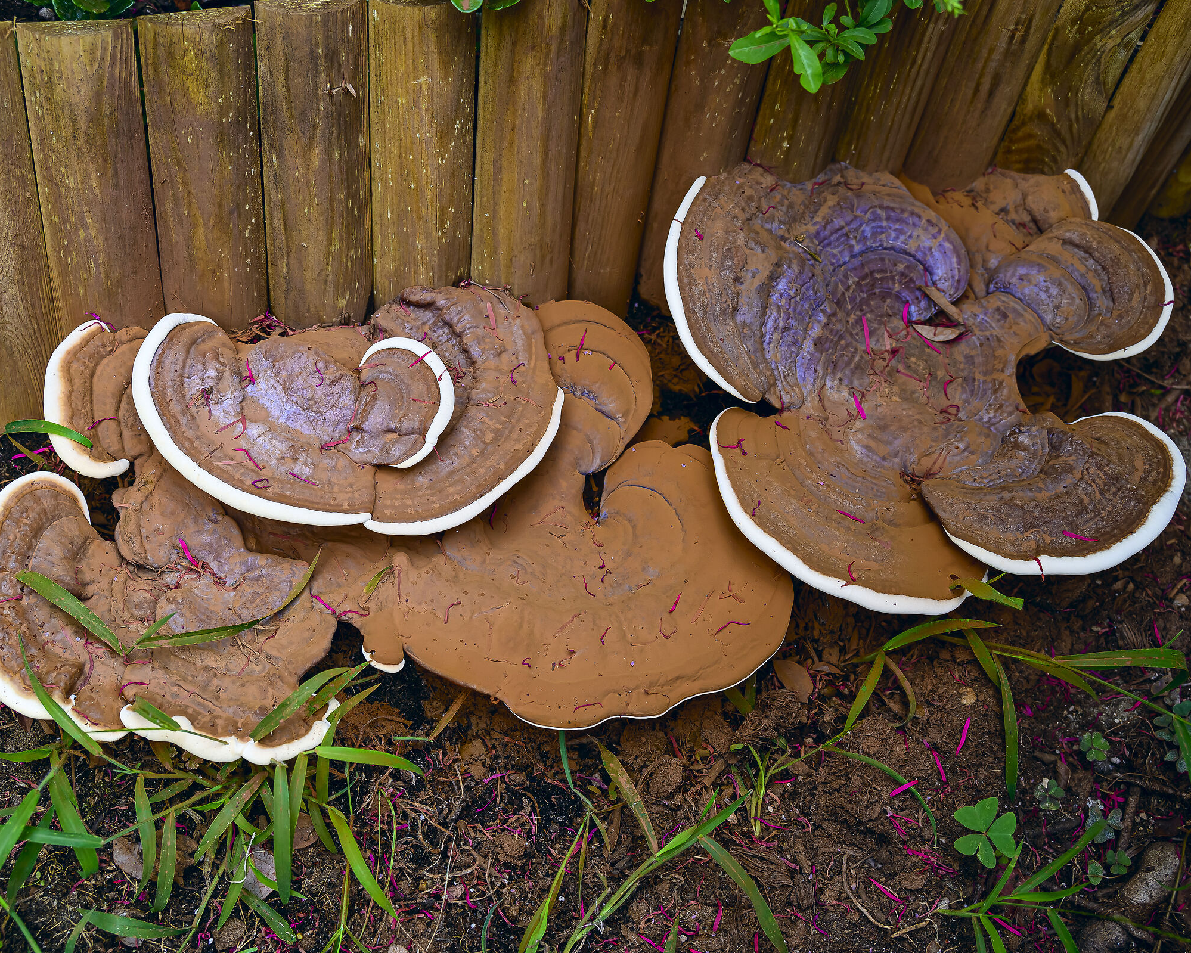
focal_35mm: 53
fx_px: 1868
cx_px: 536
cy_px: 477
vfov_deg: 28.6
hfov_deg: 35.3
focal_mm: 47
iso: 100
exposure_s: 1/60
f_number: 6.3
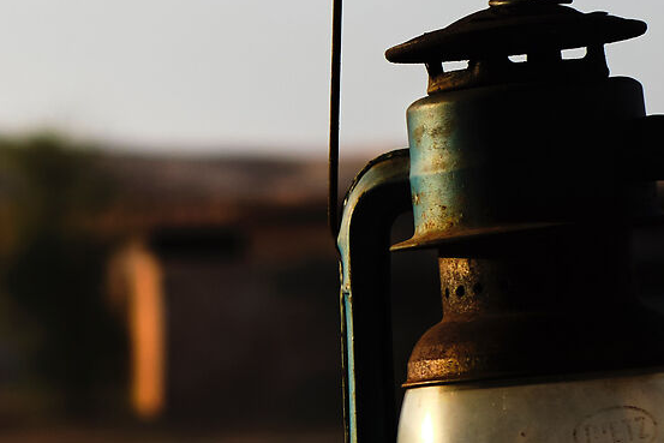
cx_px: -251
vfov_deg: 6.0
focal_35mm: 230
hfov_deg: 8.8
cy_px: 274
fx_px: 4243
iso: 200
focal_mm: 35
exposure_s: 1/1600
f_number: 2.8
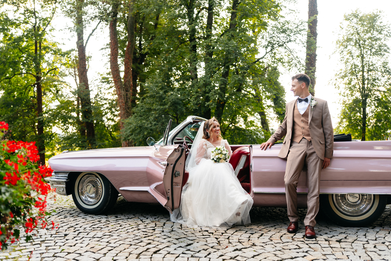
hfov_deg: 65.5
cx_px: 196
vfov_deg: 46.4
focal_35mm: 28
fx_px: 304
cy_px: 130
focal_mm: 28
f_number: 2
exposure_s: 1/500
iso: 250
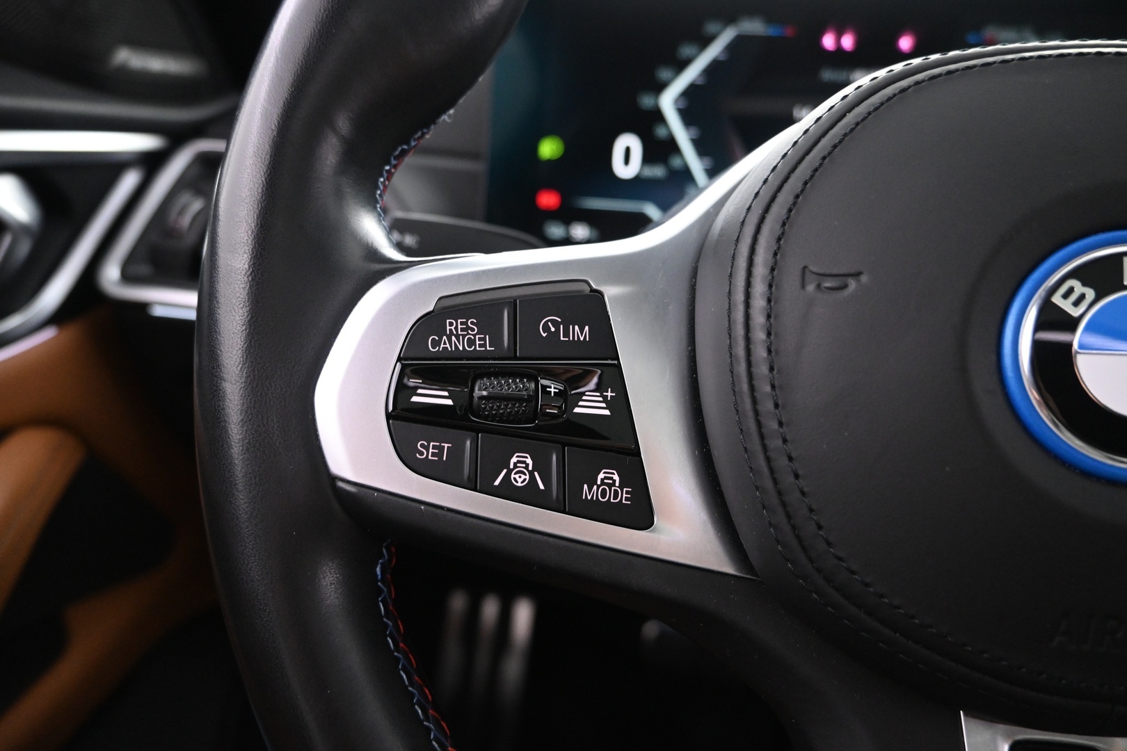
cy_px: 376
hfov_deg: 73.7
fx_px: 751
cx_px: 564
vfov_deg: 53.1
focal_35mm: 24
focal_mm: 16
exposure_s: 1/20
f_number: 3.5
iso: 2500
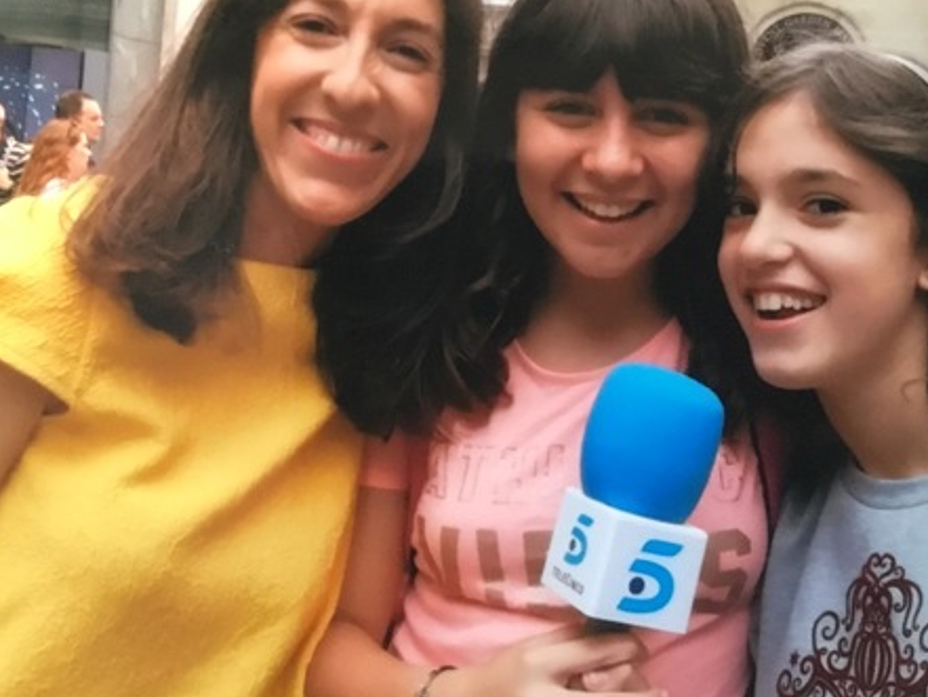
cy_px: 211
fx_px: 1207
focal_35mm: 45
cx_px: 419
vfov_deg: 31.8
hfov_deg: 42.0
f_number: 2.4
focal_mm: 3.3
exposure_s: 1/17
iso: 640
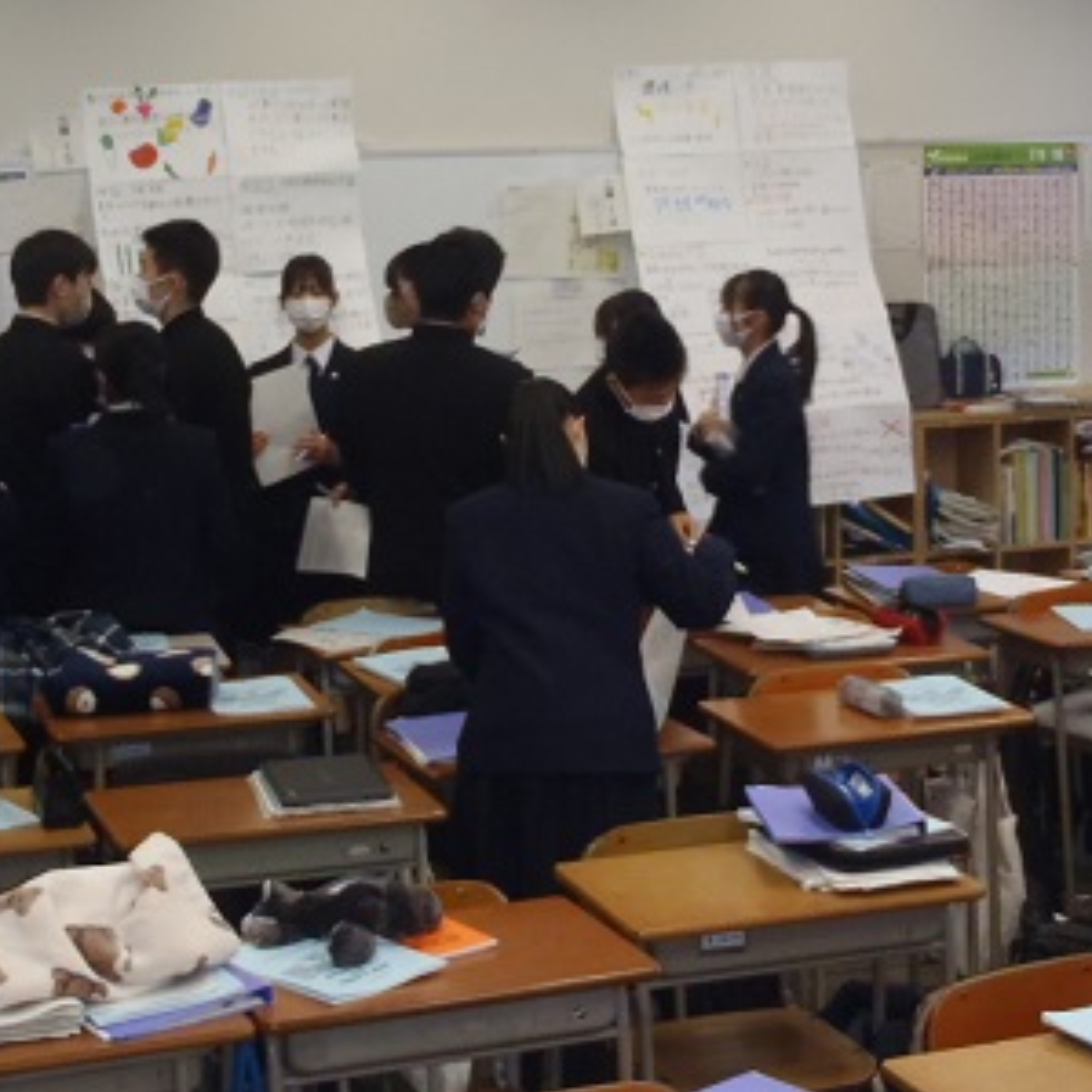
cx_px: 595
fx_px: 2570
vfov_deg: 23.8
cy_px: 303
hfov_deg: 24.0
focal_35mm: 72
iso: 250
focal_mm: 6.83
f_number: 4.6
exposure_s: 1/40
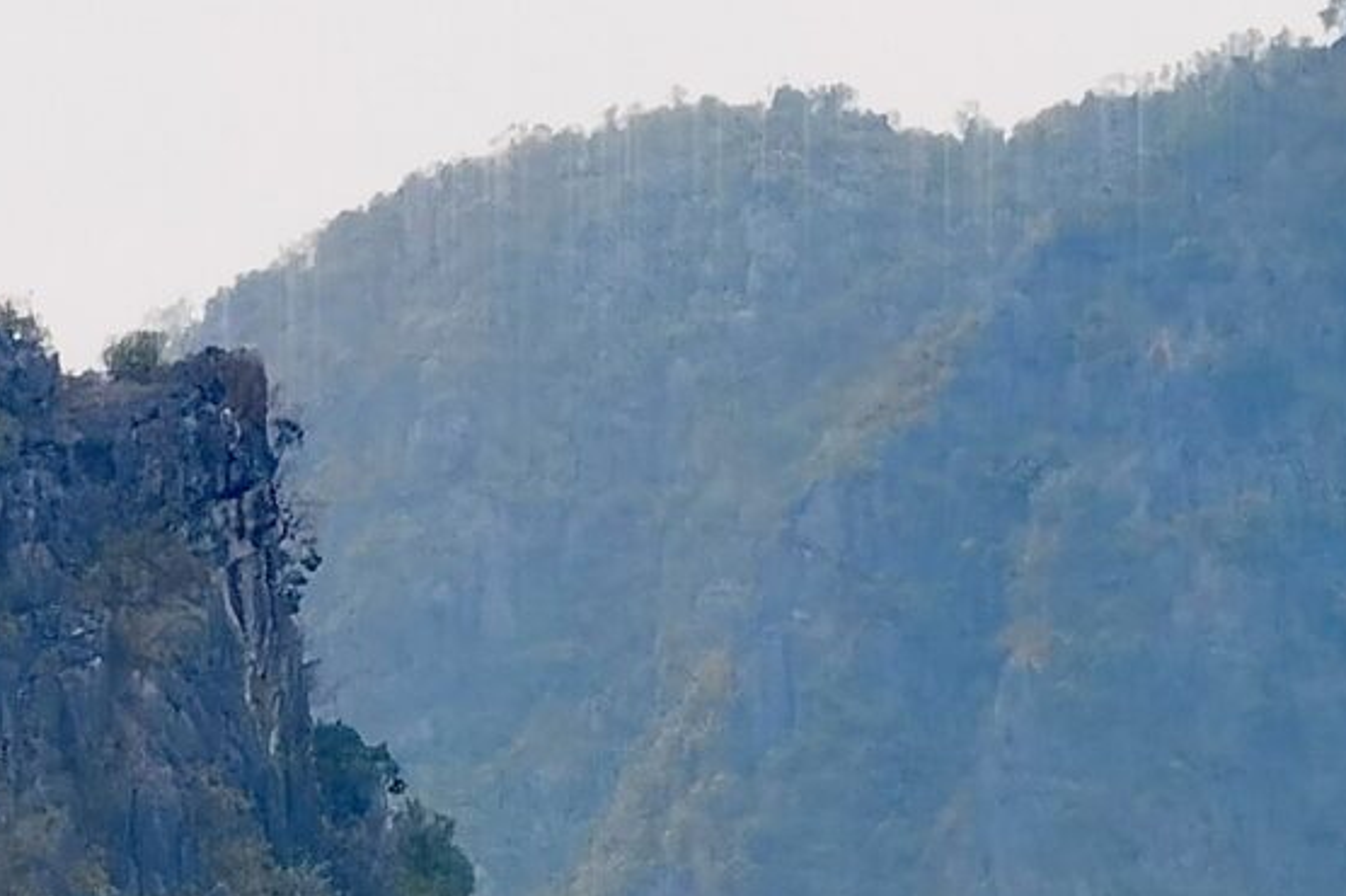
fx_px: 24175
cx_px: -1000
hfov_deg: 3.2
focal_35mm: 647
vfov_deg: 2.1
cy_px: 1603
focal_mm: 14.46
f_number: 3.4
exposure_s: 1/100
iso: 80
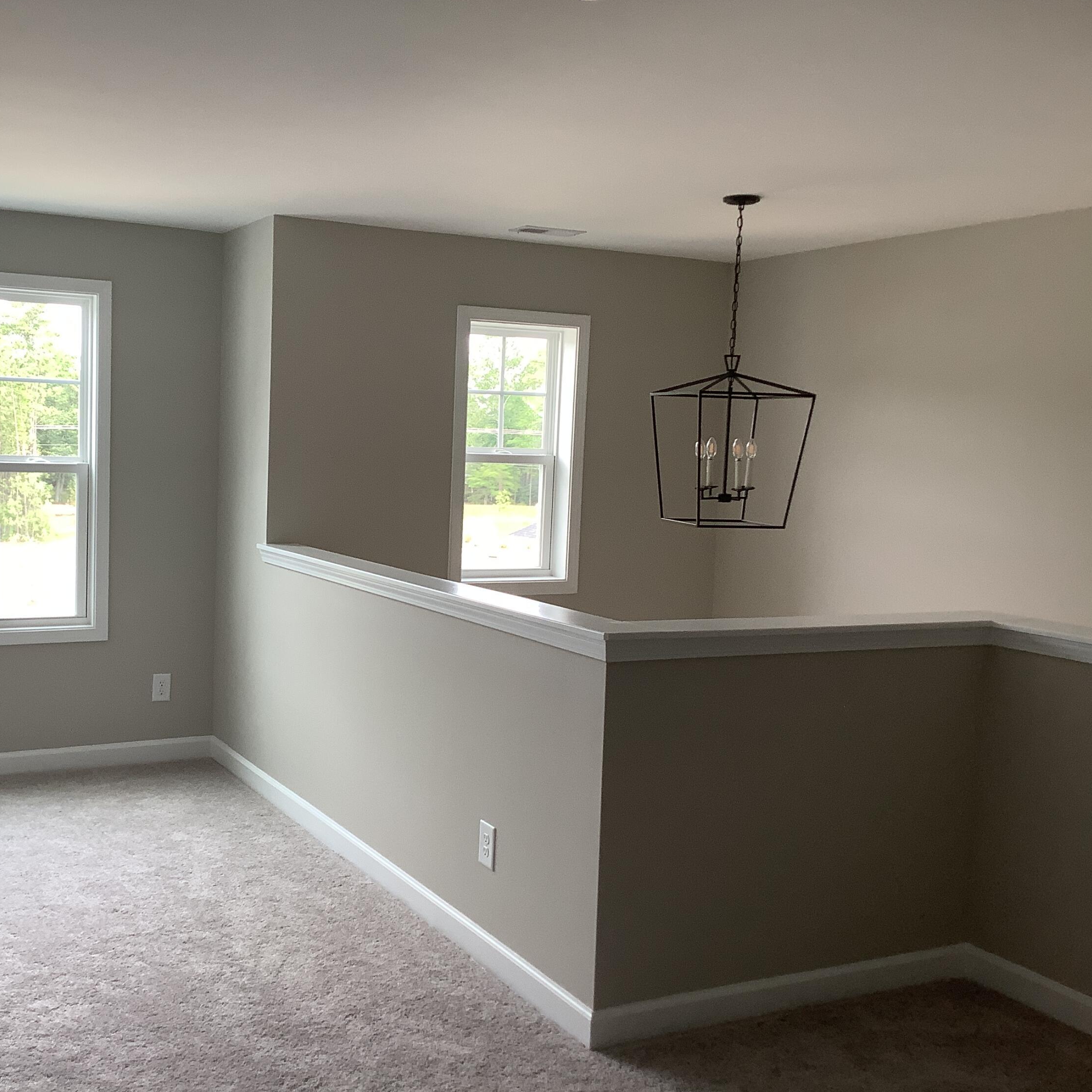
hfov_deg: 44.4
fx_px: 1321
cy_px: 546
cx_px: 379
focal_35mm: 37
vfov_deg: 44.9
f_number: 2.4
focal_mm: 3.3
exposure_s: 1/50
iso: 50
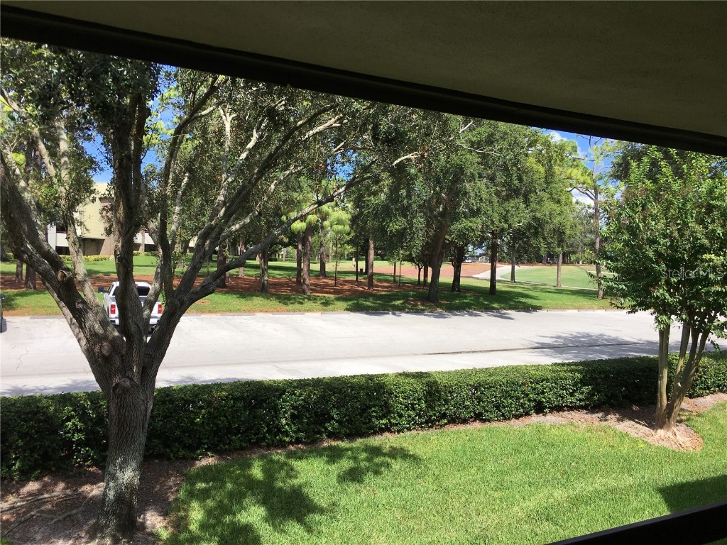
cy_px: 272
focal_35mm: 29
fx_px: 609
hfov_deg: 61.7
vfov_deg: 48.2
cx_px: 364
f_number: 2.2
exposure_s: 1/1202
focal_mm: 4.15
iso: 25
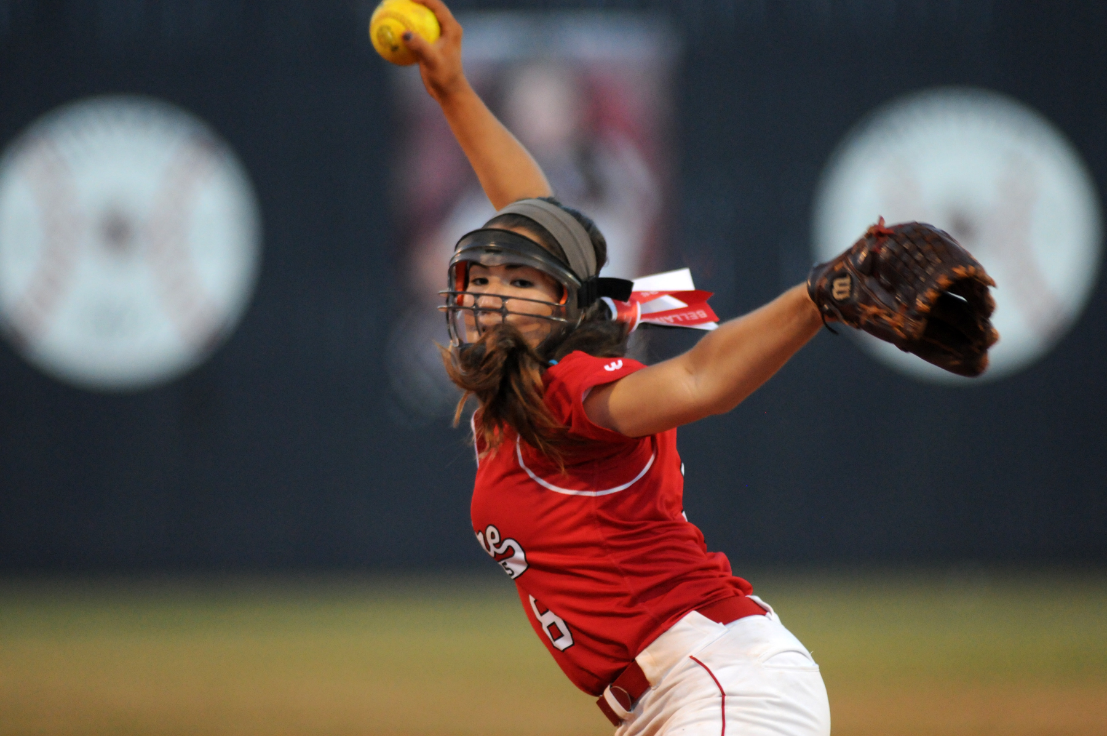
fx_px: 13822
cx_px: 554
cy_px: 368
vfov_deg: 3.0
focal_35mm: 450
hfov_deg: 4.6
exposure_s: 1/640
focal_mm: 300
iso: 1250
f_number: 2.8
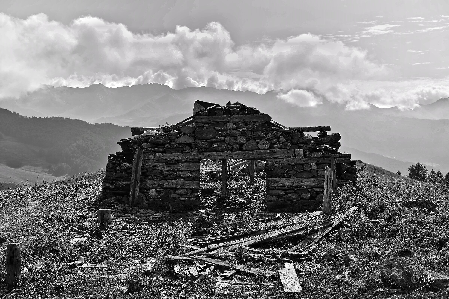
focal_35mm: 50
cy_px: 150
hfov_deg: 39.6
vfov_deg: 27.0
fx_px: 623
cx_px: 224
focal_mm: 50
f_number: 8
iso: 100
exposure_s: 1/400
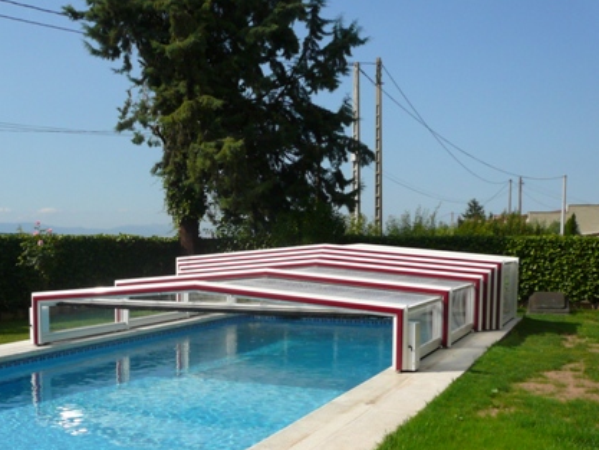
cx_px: 181
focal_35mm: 43
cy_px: 344
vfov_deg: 32.9
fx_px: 744
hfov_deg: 43.0
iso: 100
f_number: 8
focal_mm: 4.6
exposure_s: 1/320
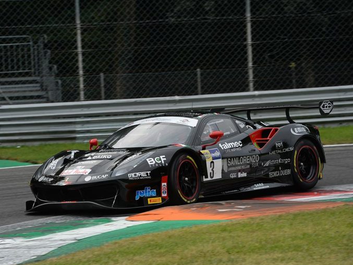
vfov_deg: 8.3
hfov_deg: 11.0
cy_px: 133
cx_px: 159
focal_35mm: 180
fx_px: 1836
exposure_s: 1/500
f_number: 10
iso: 400
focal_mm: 165
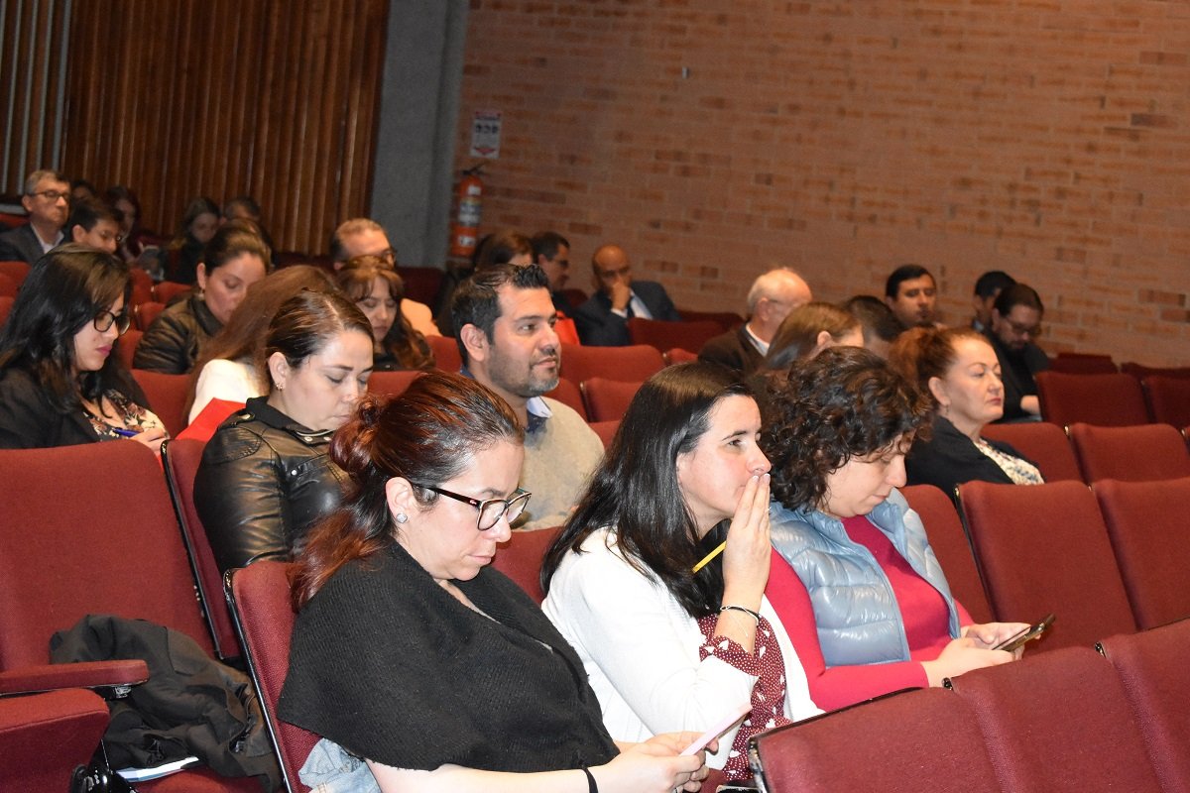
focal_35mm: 82
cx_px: 595
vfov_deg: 16.6
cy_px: 396
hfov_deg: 24.6
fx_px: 2727
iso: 6400
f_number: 5.6
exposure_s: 1/60
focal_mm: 55
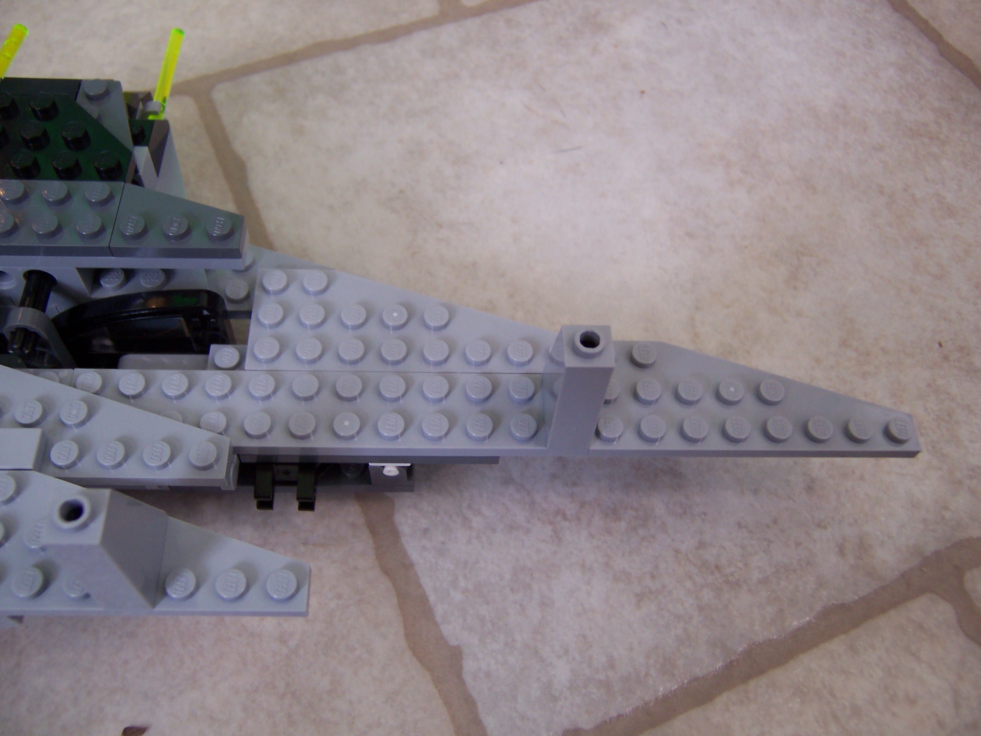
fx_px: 935
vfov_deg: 42.9
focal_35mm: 33
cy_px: 368
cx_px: 490
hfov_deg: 55.4
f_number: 2.8
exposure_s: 1/30
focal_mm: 5.5
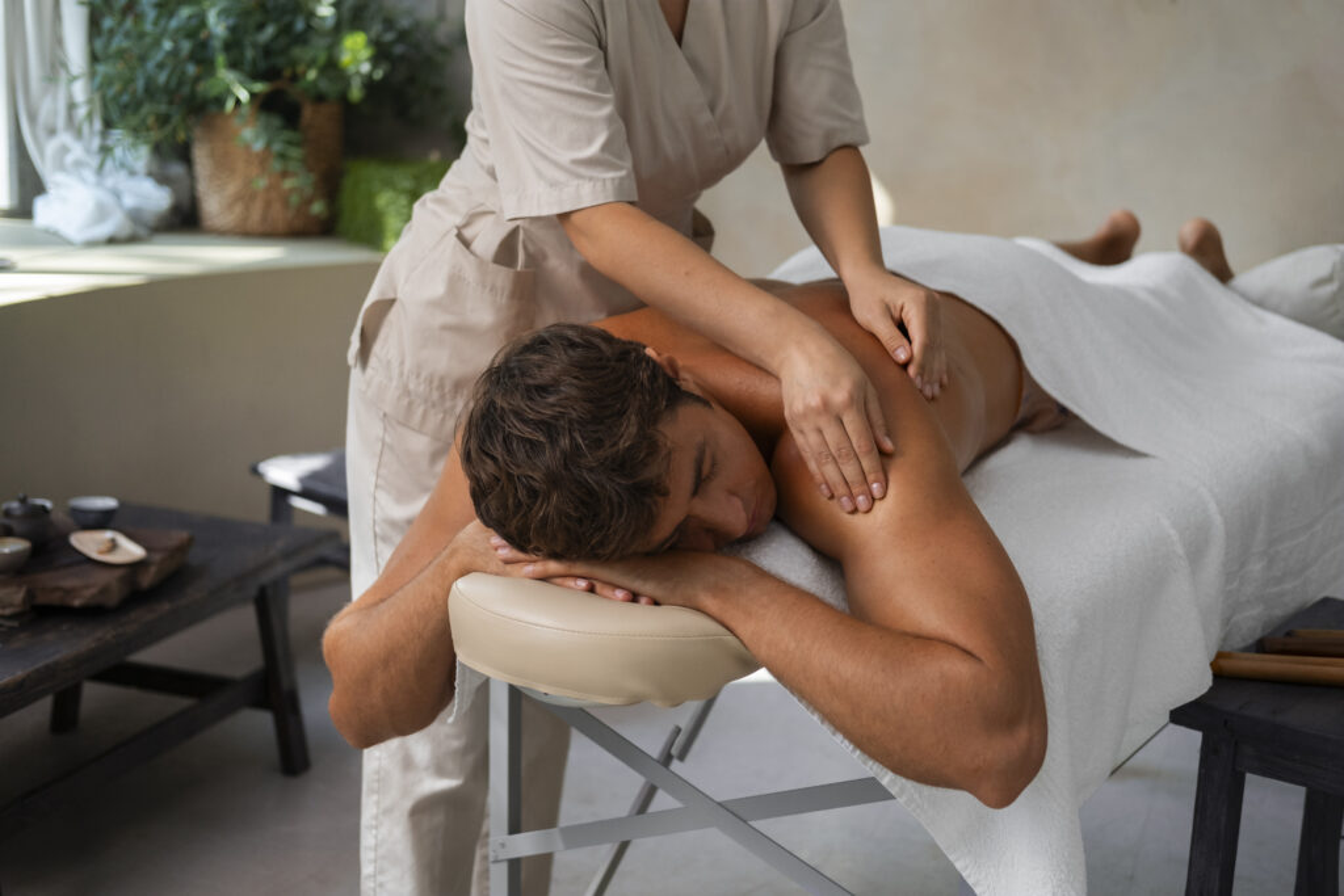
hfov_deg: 37.5
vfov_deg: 25.5
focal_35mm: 53
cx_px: 672
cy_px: 448
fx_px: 1979
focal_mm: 35
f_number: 2
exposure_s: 1/400
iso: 640
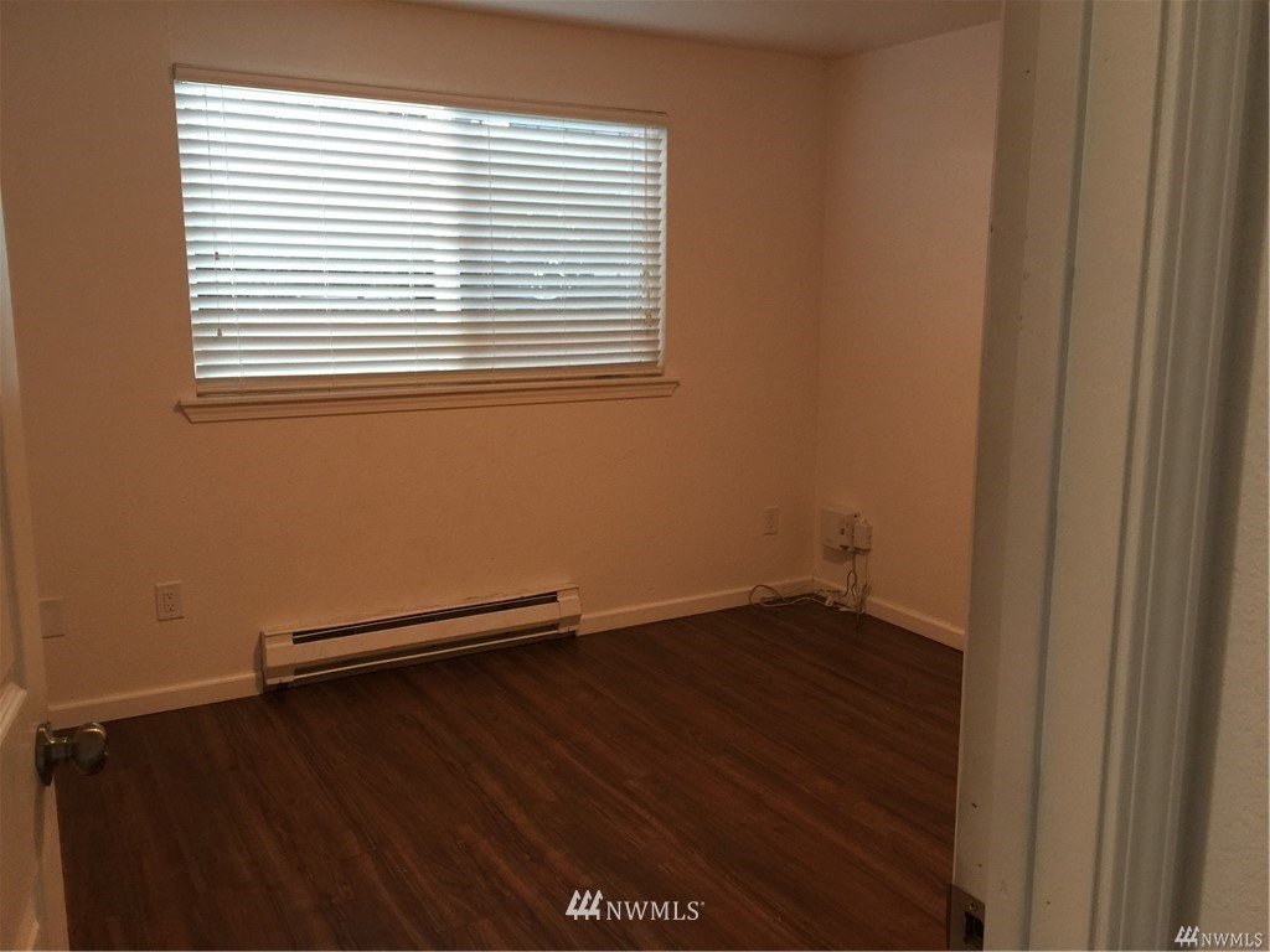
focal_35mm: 29
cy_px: 476
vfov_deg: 48.2
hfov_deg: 61.7
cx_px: 635
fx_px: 1064
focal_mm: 4.15
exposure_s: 1/15
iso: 50
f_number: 2.2
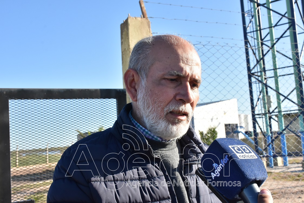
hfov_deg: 43.6
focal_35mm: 45
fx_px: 380
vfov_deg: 29.9
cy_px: 102
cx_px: 152
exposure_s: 1/640
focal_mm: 30
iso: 800
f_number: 13
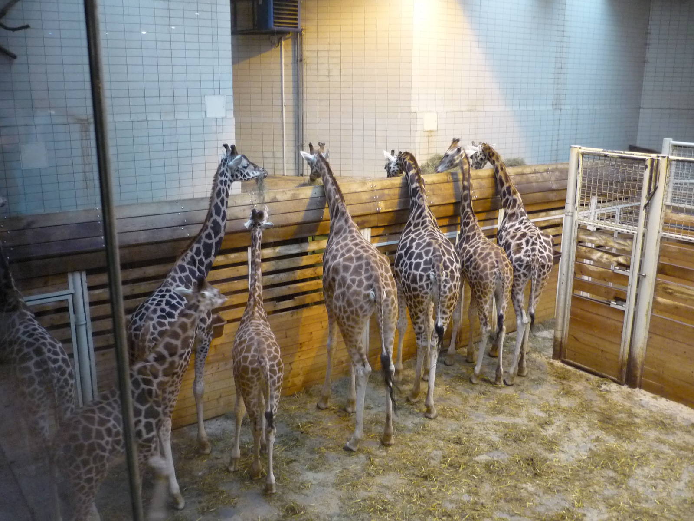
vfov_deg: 42.9
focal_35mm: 33
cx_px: 347
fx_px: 662
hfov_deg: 55.4
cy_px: 260
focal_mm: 5.5
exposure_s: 1/20
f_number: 2.8
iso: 400
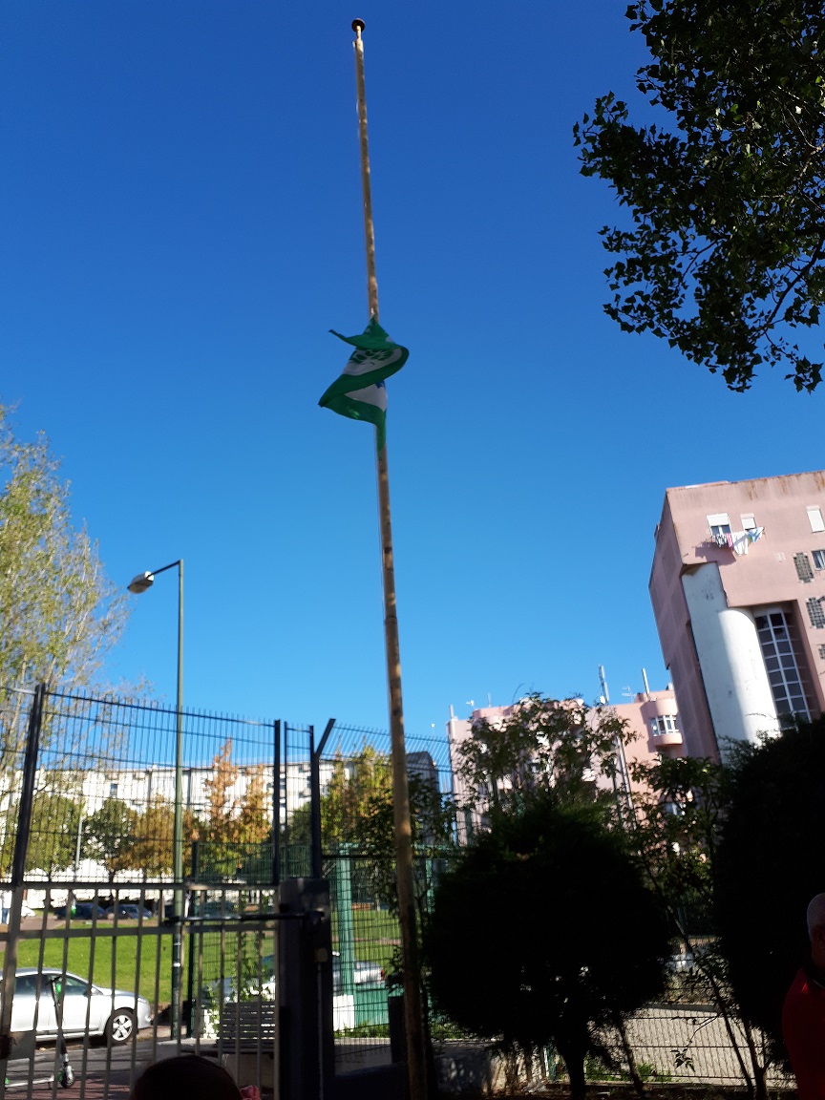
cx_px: 412
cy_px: 550
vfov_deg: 65.3
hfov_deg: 51.4
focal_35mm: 27
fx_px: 858
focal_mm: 3.6
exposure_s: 1/908
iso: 40
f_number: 1.9
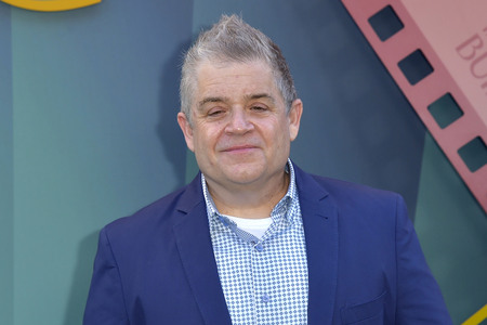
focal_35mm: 92
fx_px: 1244
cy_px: 162
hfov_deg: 22.1
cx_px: 244
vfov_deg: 14.9
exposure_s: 1/250
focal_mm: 92
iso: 320
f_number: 6.3
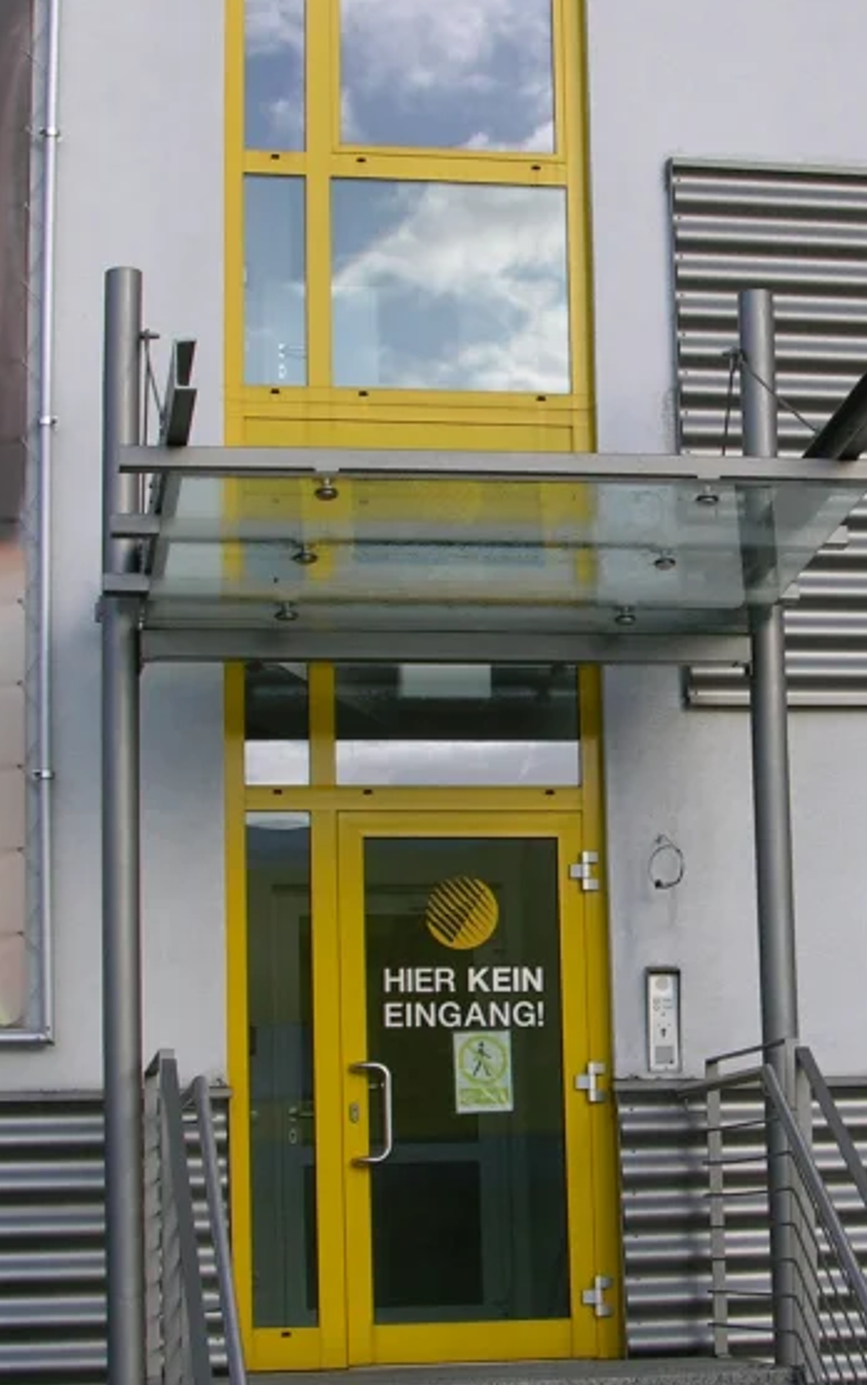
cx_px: 742
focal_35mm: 80
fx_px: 3021
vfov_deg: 25.8
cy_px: 670
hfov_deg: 16.2
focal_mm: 8.9
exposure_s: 1/175
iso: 50
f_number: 5
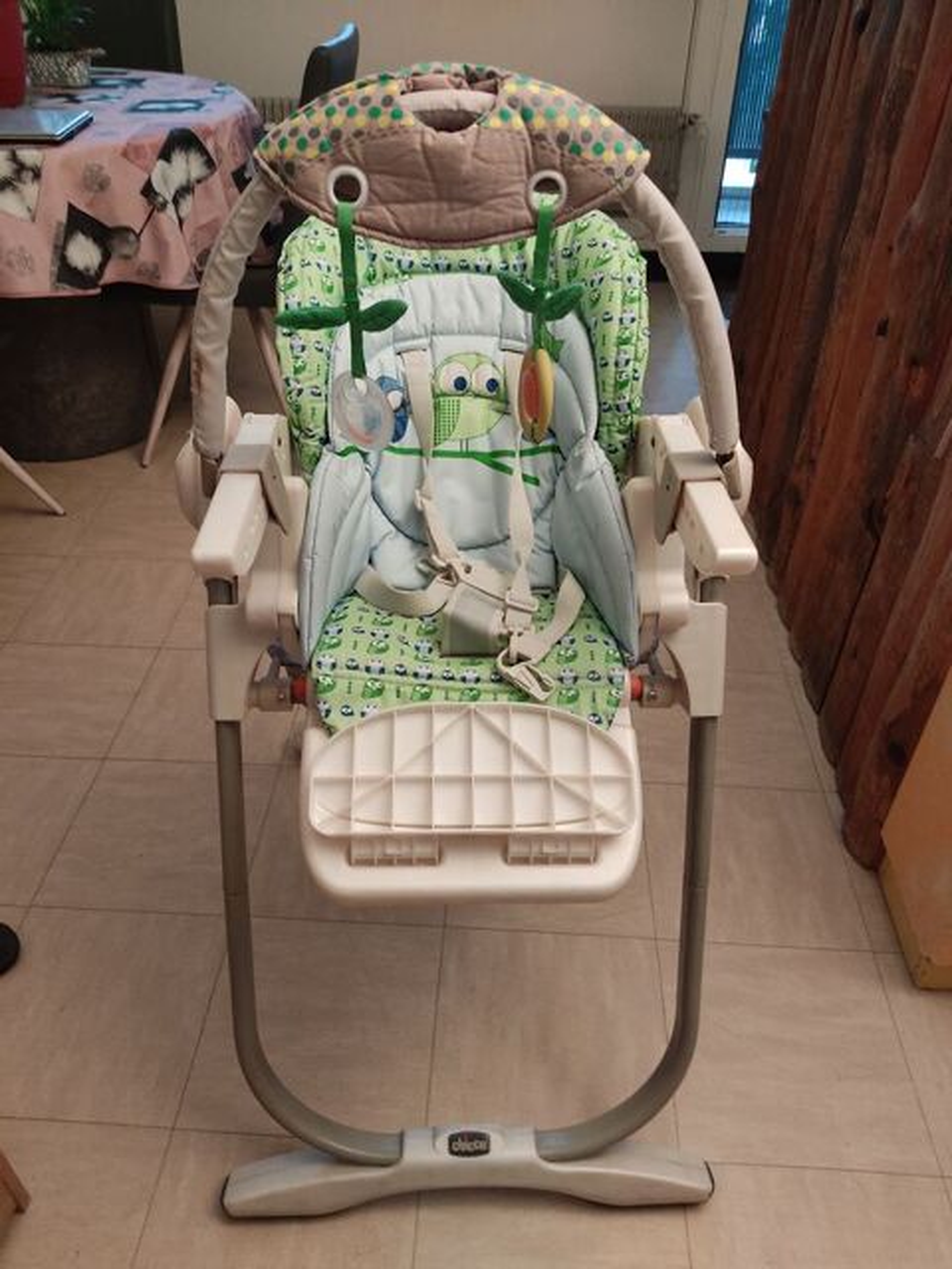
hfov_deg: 53.1
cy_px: 634
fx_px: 953
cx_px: 476
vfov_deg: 67.3
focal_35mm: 26
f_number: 1.79
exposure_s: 1/33
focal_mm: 4.74
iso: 1302
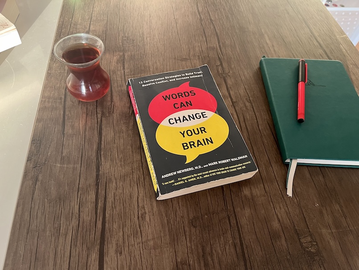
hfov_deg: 67.3
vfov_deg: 53.1
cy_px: 135
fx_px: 270
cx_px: 180
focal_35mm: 26
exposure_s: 1/60
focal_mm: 5.1
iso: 200
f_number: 1.6
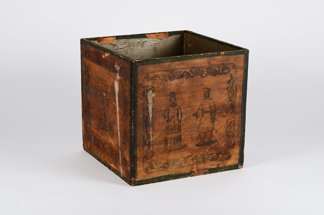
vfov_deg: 15.6
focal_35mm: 87
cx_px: 162
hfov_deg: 23.4
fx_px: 781
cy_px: 108
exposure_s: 1/125
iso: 100
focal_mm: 58
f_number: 14
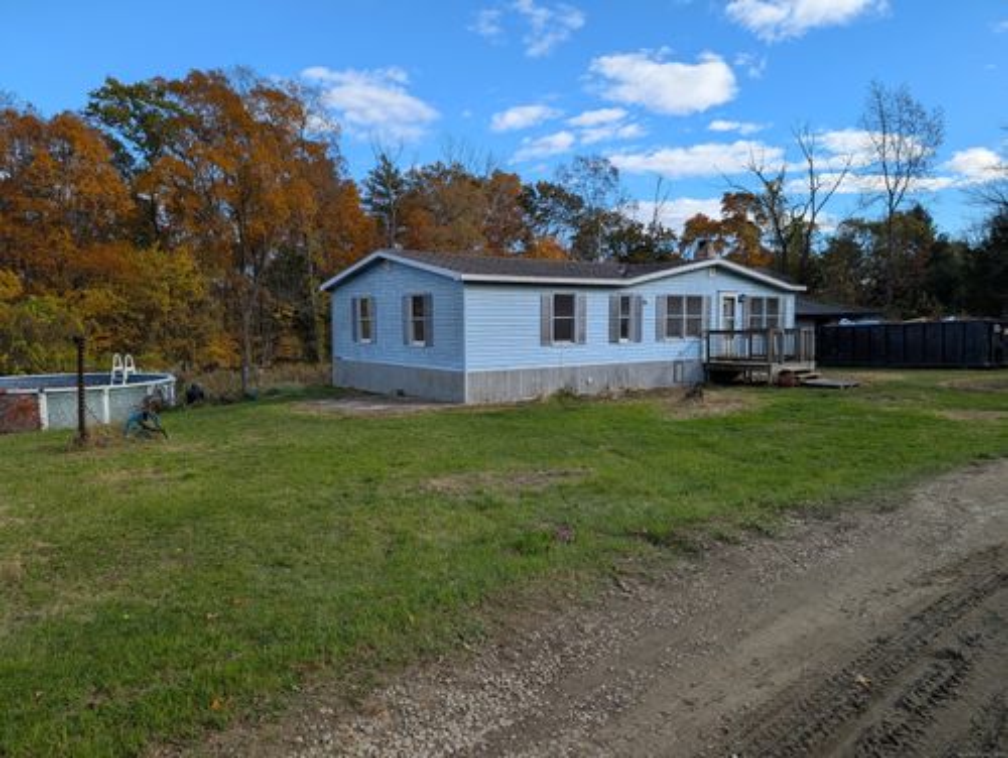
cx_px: 504
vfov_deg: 56.9
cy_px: 379
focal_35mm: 24
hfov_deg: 71.5
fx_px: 700
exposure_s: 1/709
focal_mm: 6.9
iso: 22
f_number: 1.68
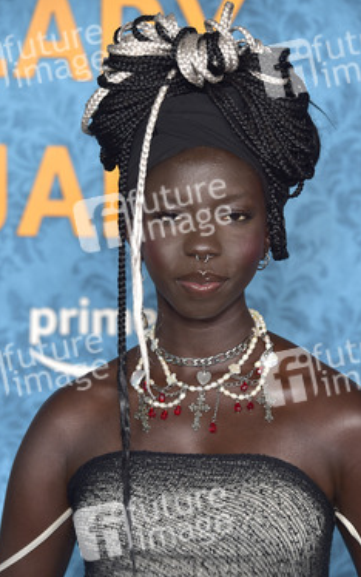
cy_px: 293
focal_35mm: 158
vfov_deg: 13.2
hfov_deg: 8.3
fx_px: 2485
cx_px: 198
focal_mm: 145
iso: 640
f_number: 6.3
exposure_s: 1/200
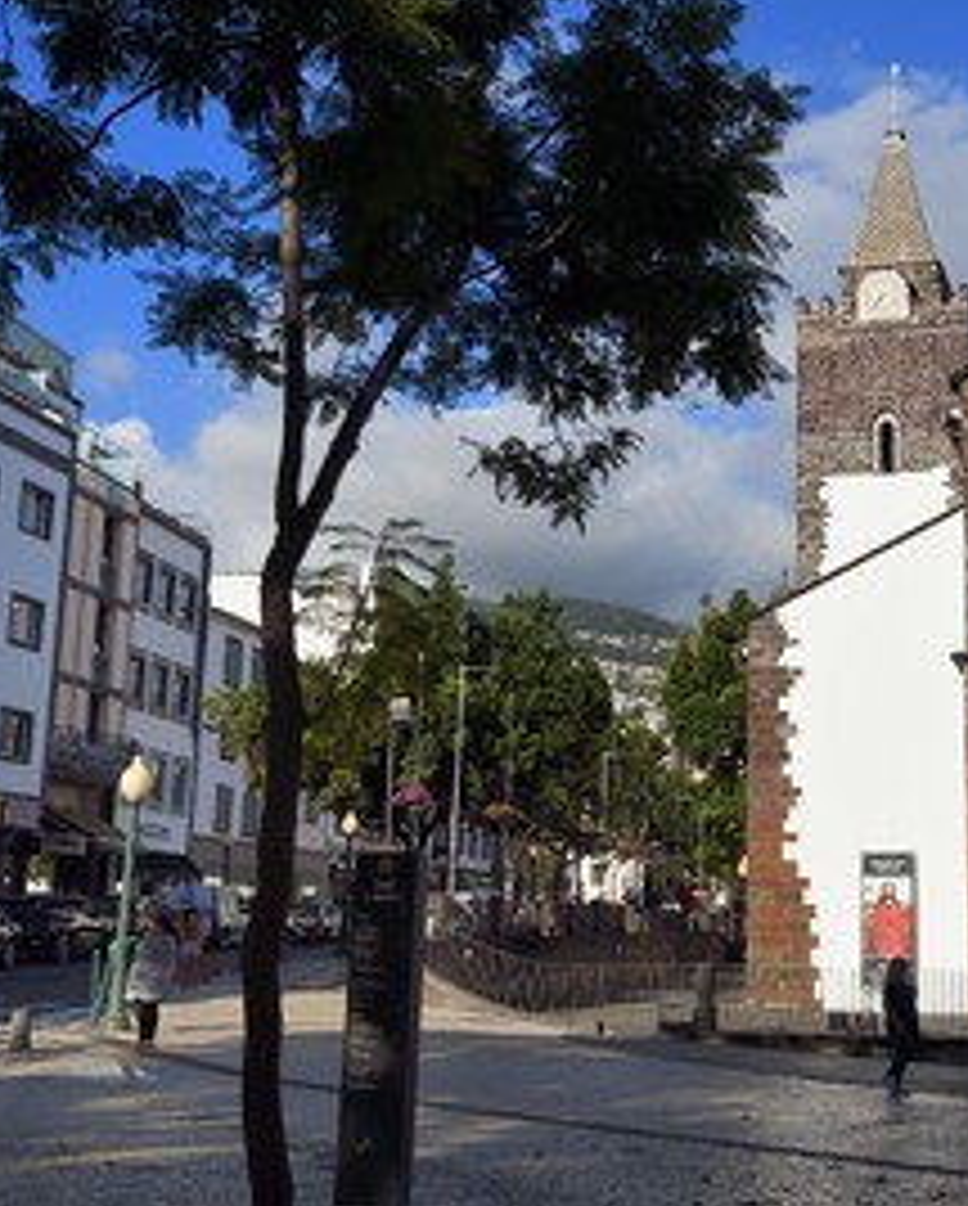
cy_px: 580
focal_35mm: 50
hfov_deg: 29.4
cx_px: 822
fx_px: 1788
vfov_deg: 37.3
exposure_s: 1/2000
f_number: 8
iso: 400
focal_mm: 34
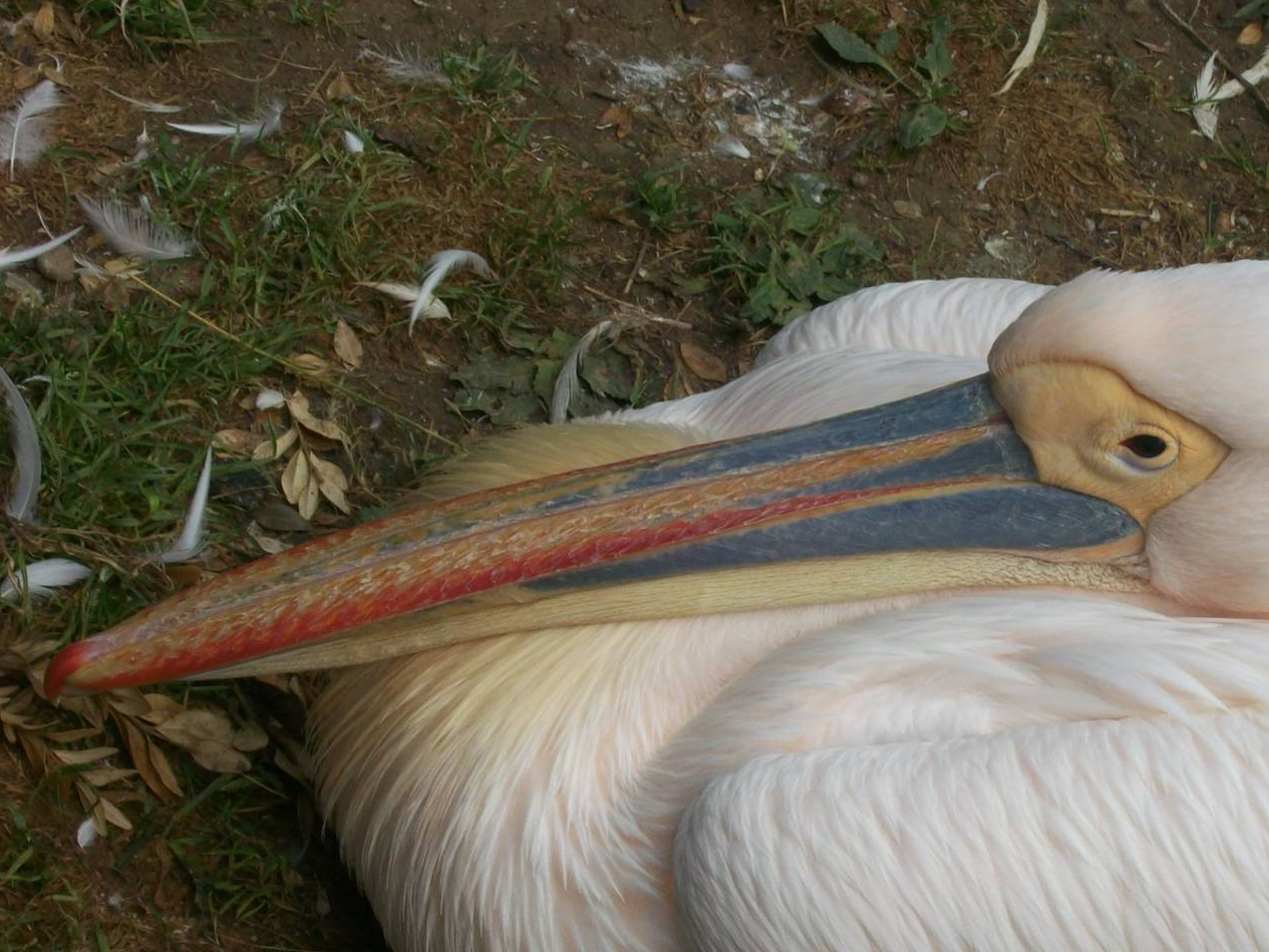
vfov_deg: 13.5
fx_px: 4033
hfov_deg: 17.9
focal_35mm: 110
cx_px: 798
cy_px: 495
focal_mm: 14.3
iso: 80
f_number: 7.6
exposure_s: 1/272
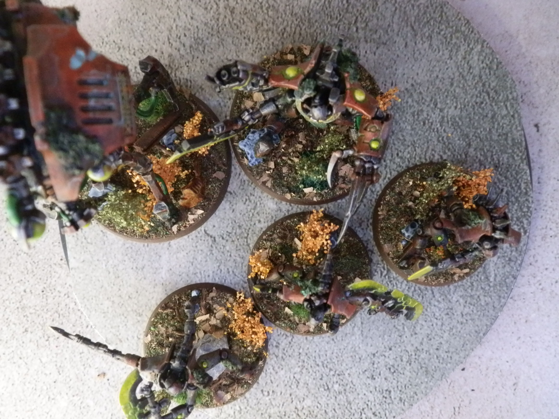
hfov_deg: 63.4
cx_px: 280
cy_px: 210
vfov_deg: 49.7
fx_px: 452
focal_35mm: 28
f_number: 3.1
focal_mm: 5
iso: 400
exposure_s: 1/80
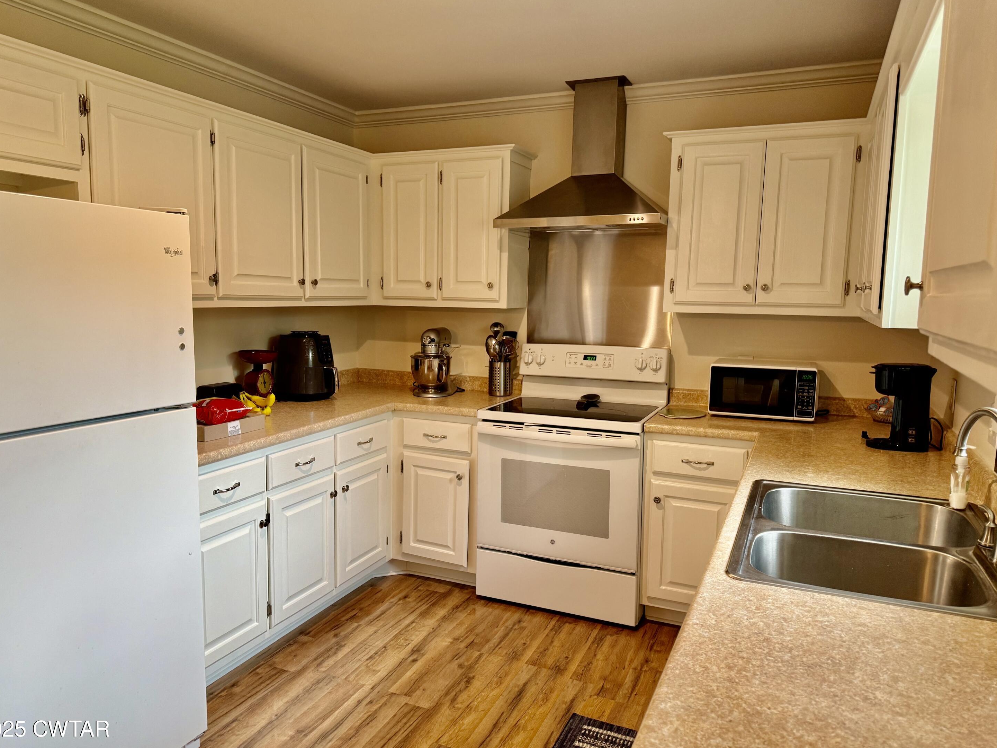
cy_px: 375
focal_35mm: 25
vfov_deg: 54.9
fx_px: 720
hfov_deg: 69.4
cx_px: 479
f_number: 1.78
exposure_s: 1/60
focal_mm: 6.76
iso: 125
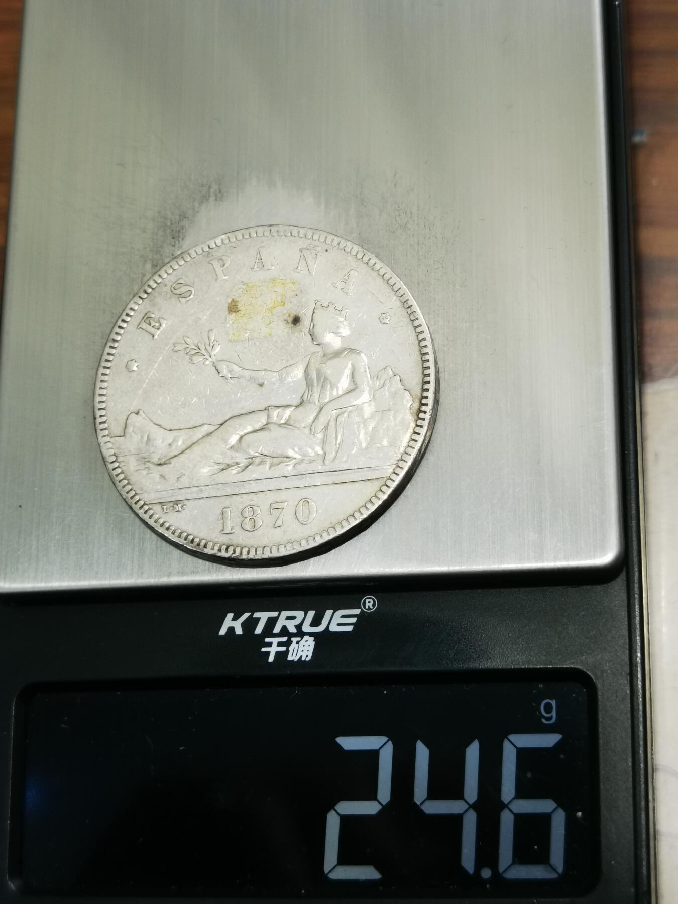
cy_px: 452
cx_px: 339
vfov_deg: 30.7
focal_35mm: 63
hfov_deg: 23.3
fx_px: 1645
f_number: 1.9
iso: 100
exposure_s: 1/100
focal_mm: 6.67
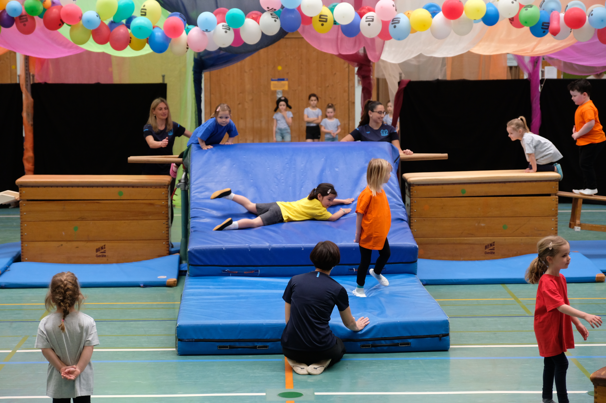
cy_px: 202
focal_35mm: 83
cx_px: 303
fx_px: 1396
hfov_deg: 24.5
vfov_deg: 16.4
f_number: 2.8
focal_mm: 55
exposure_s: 1/500
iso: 1600
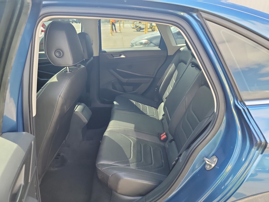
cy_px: 101
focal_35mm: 24
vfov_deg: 56.8
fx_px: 187
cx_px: 134
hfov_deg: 71.6
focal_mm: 6.7
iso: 64
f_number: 1.8
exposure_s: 1/59
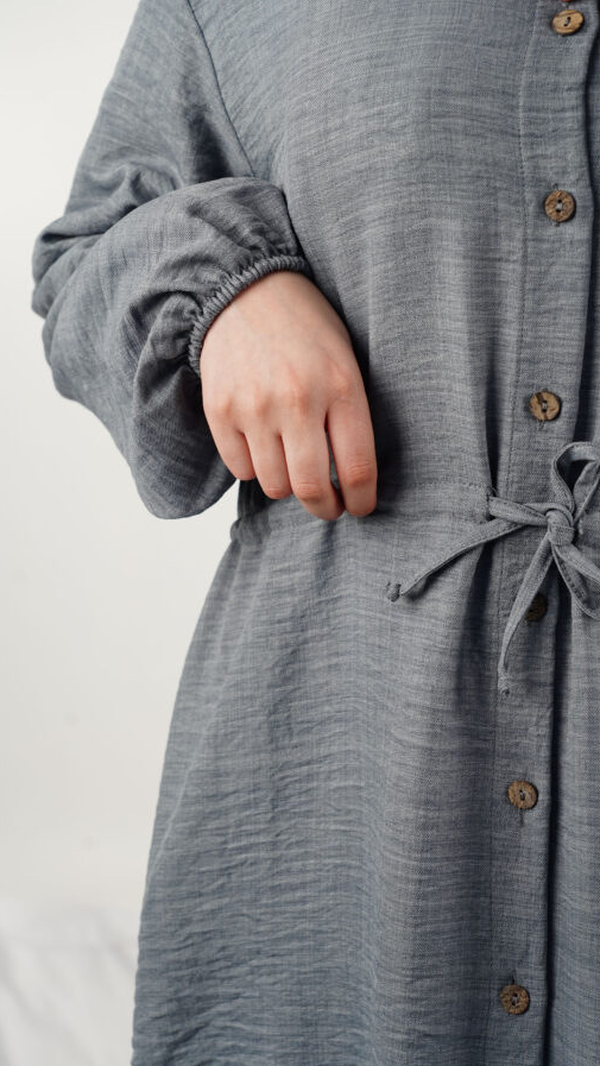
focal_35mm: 62
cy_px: 534
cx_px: 314
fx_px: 1752
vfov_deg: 33.8
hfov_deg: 19.4
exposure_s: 1/100
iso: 400
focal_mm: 59
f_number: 6.3
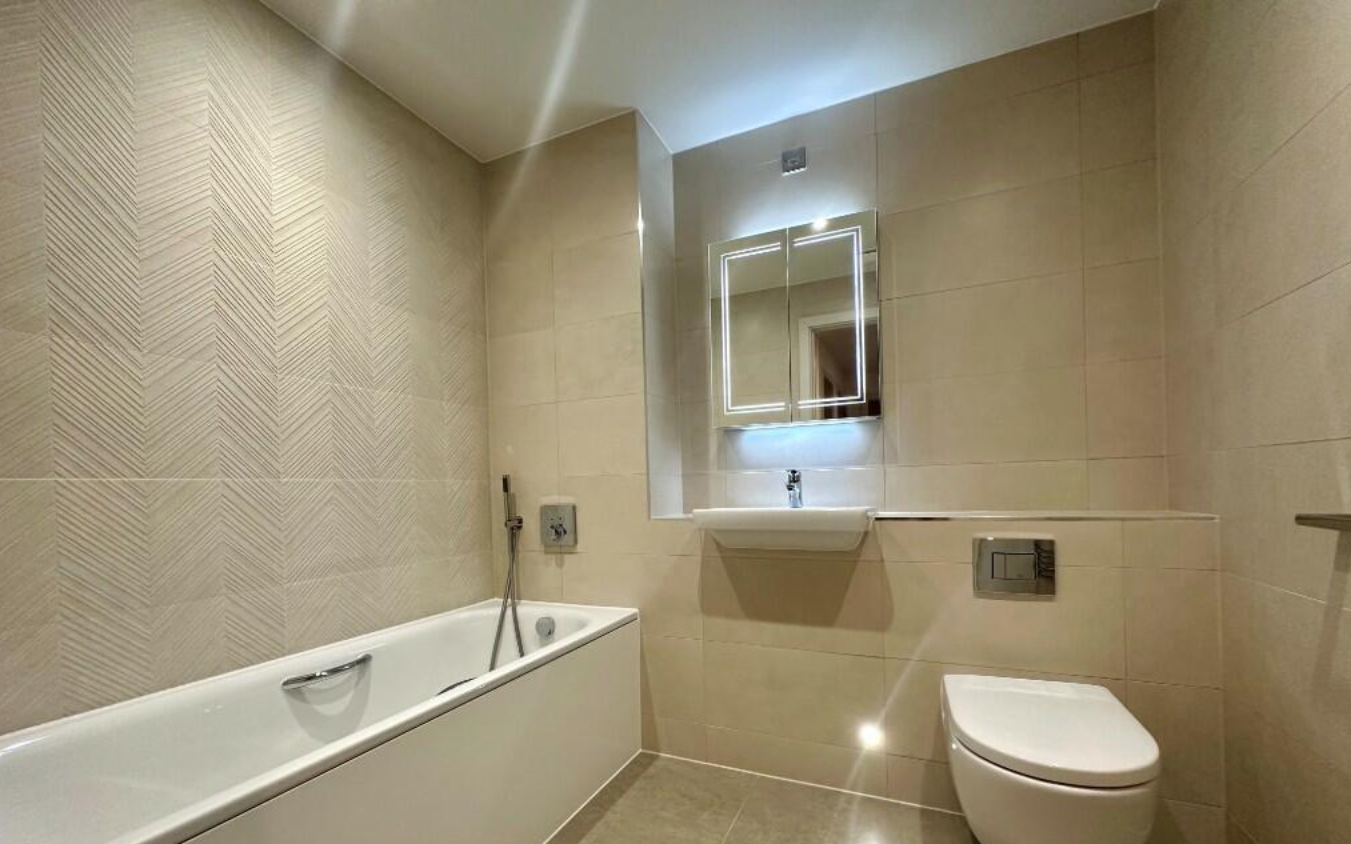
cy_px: 491
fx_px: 552
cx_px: 673
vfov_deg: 74.2
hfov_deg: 101.5
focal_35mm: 15
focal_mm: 2.22
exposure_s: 1/100
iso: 250
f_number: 2.2
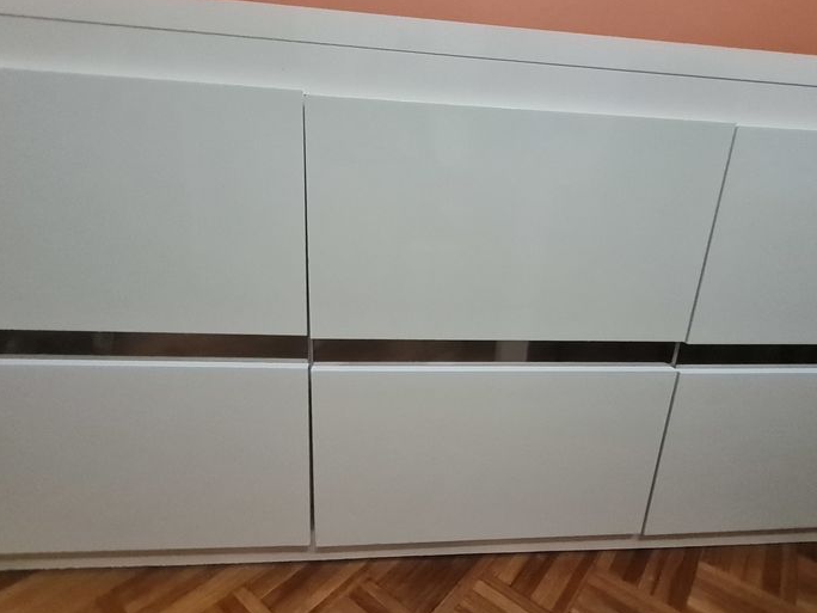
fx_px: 448
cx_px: 420
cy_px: 311
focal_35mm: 19
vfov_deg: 68.7
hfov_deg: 84.6
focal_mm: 1.74
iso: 800
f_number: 2.2
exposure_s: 1/25
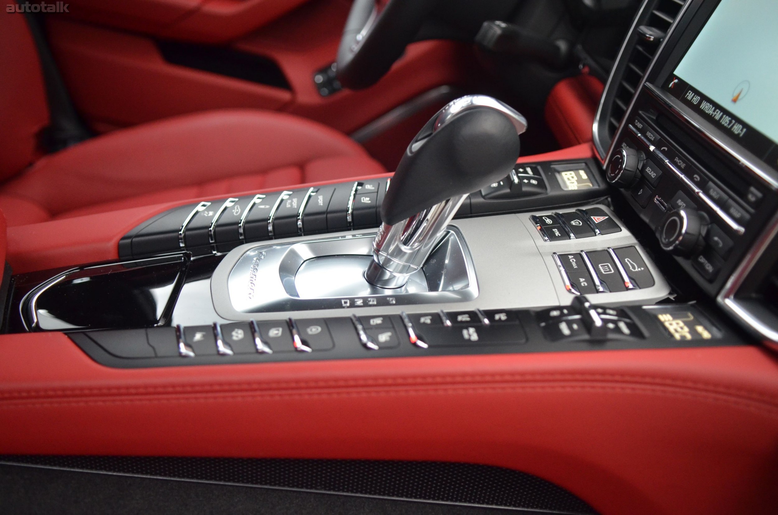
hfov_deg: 55.2
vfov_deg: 38.2
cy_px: 258
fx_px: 744
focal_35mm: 34
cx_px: 389
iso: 1600
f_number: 2.8
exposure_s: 1/125
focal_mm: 23
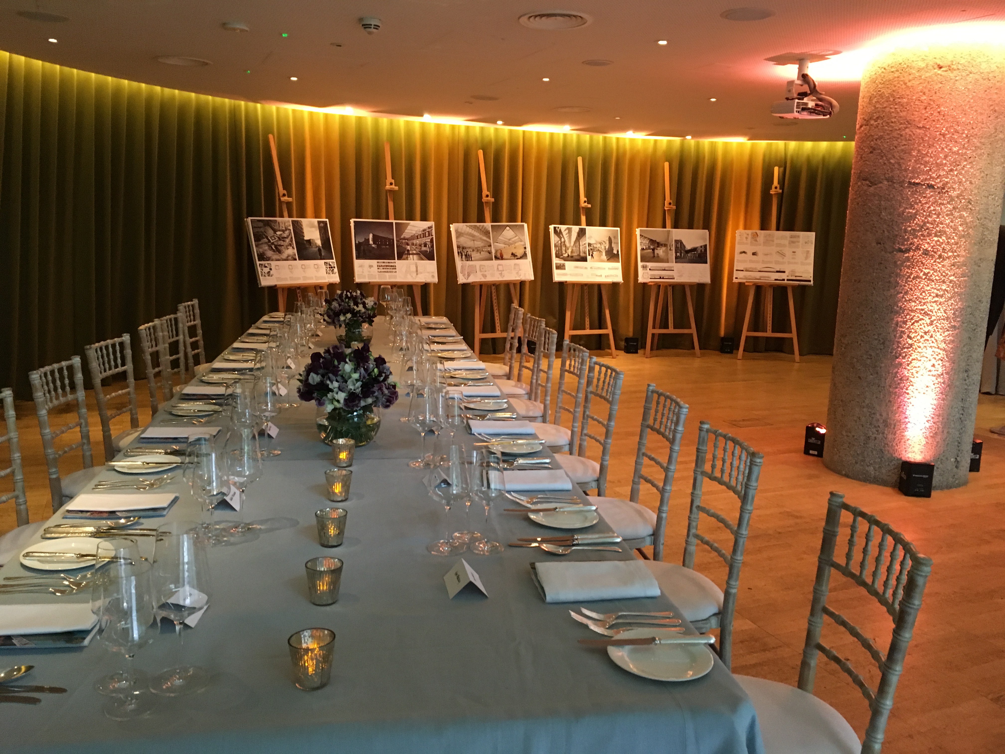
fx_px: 842
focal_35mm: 29
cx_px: 502
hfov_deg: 61.7
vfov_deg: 48.2
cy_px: 377
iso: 200
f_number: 2.2
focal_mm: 4.15
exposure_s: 1/25
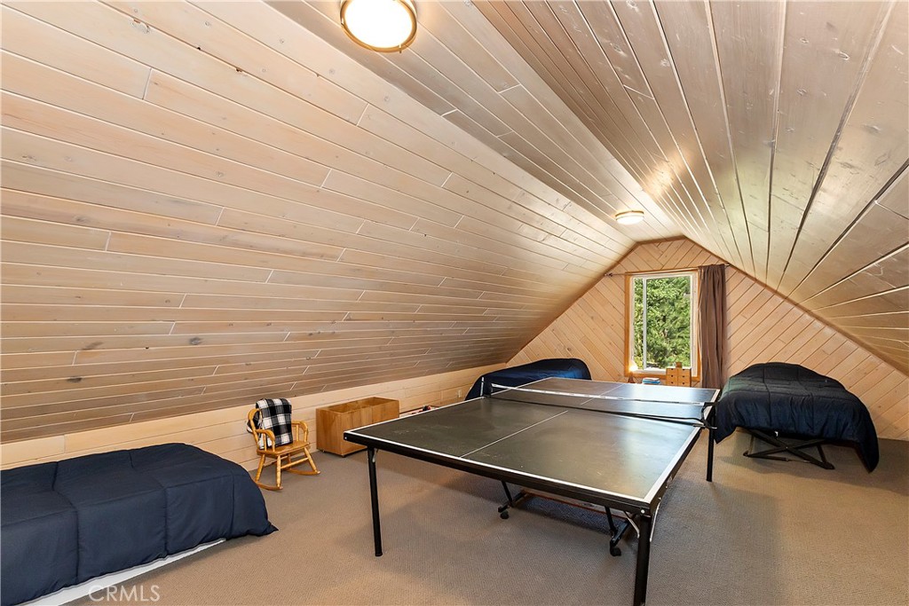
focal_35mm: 15
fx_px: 379
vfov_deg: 77.3
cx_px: 454
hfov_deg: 100.4
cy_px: 303
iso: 400
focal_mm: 10
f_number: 8
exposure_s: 1/30
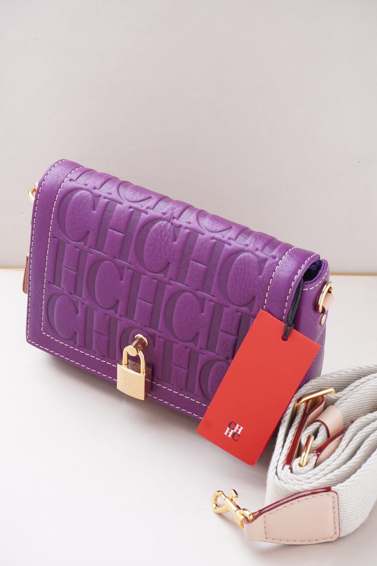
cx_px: 188
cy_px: 283
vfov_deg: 30.5
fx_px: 1037
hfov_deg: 20.6
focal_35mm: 66
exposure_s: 1/100
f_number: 11
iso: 1600
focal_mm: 44
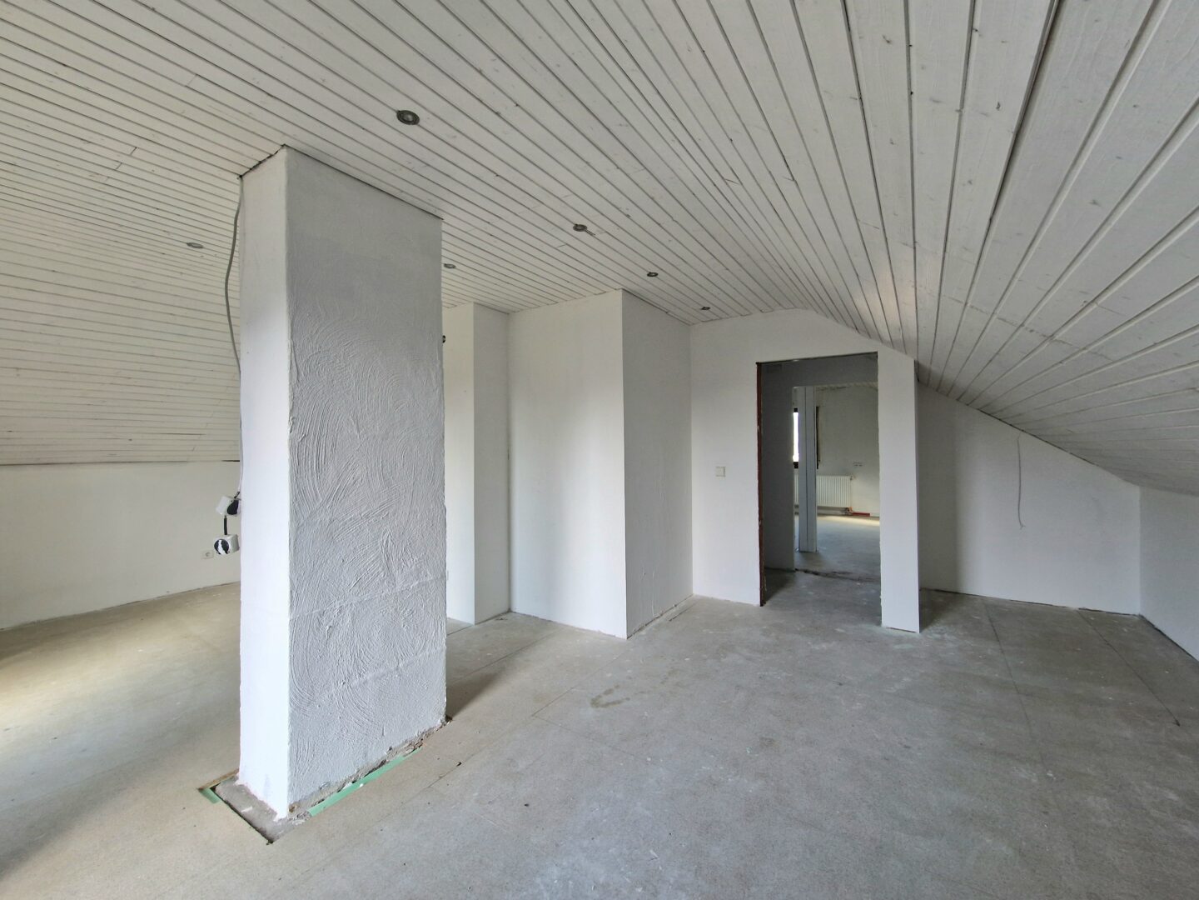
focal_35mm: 13
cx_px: 600
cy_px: 450
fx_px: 450
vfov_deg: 89.9
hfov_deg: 106.2
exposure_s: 1/100
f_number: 2.2
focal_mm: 2.2
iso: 80
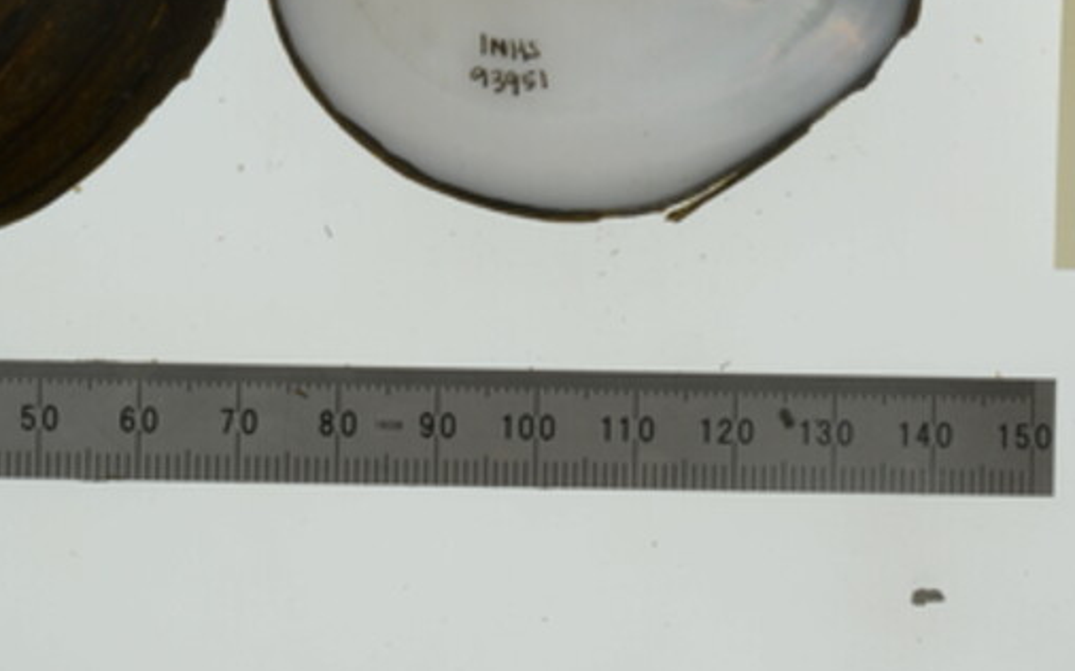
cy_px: 56
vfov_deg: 9.0
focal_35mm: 145
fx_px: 4247
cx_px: 763
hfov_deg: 14.4
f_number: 32
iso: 100
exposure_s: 1/10
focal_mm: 60
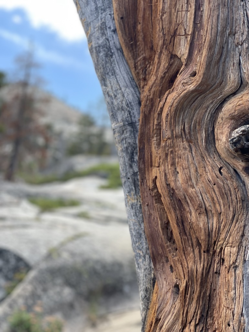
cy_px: 166
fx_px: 613
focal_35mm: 64
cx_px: 124
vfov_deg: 30.3
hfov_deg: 22.9
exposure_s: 1/131
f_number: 2.2
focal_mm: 7.5
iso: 20
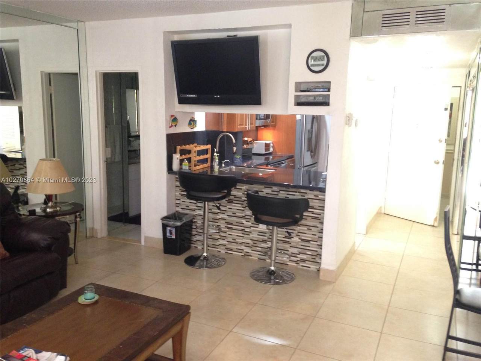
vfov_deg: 42.9
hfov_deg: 55.4
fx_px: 459
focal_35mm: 33
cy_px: 180
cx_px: 240
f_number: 2.4
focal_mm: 4.12
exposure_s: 1/20
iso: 320
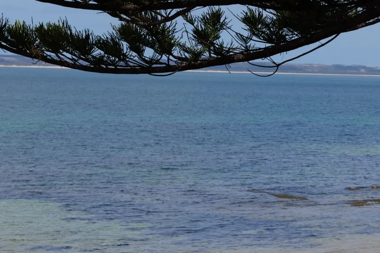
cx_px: 328
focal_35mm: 138
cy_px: 163
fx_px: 1457
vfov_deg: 9.9
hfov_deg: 14.7
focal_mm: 70
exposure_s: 1/320
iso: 100
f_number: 8
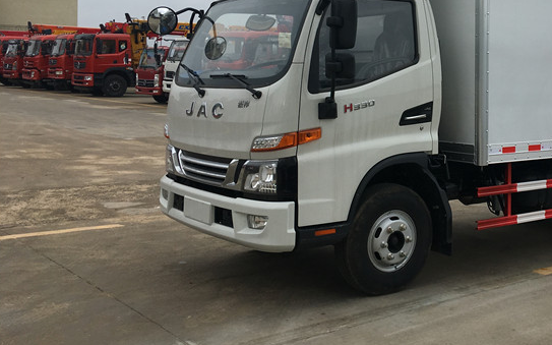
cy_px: 100
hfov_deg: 39.6
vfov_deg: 26.1
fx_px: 737
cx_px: 433
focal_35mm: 49
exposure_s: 1/725
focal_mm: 4.15
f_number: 2.2
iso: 25
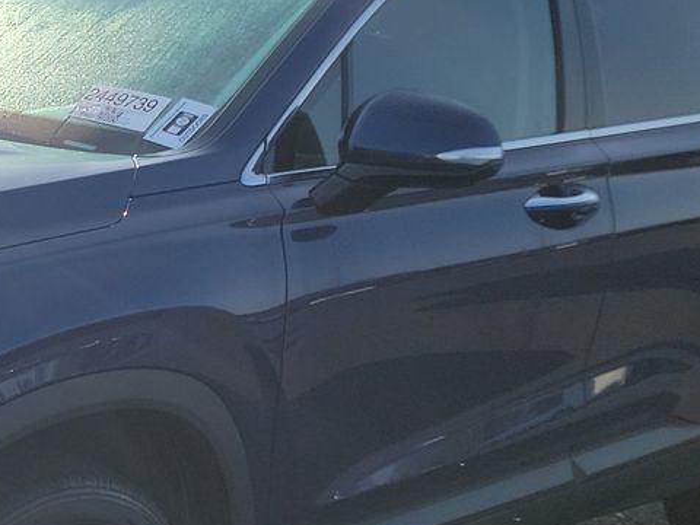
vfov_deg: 18.4
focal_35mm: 80
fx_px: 1618
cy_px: 349
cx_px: 13
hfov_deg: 23.5
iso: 50
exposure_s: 1/811
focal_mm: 6.7
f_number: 1.8
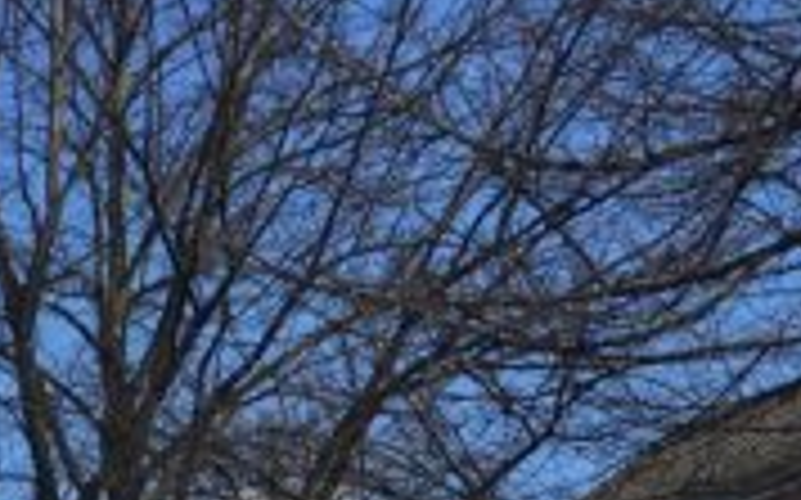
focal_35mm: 137
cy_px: 1324
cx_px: 140
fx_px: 2989
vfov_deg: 8.5
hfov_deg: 15.2
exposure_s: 1/1374
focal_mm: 4.15
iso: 25
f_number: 2.2
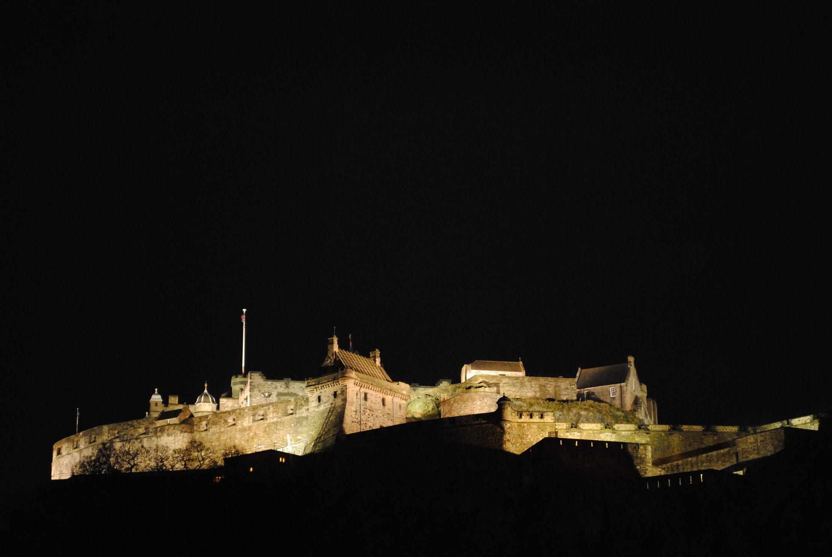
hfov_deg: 24.6
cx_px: 416
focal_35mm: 82
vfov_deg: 16.6
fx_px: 1909
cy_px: 278
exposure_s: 1.3
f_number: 5.6
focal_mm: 55
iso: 800
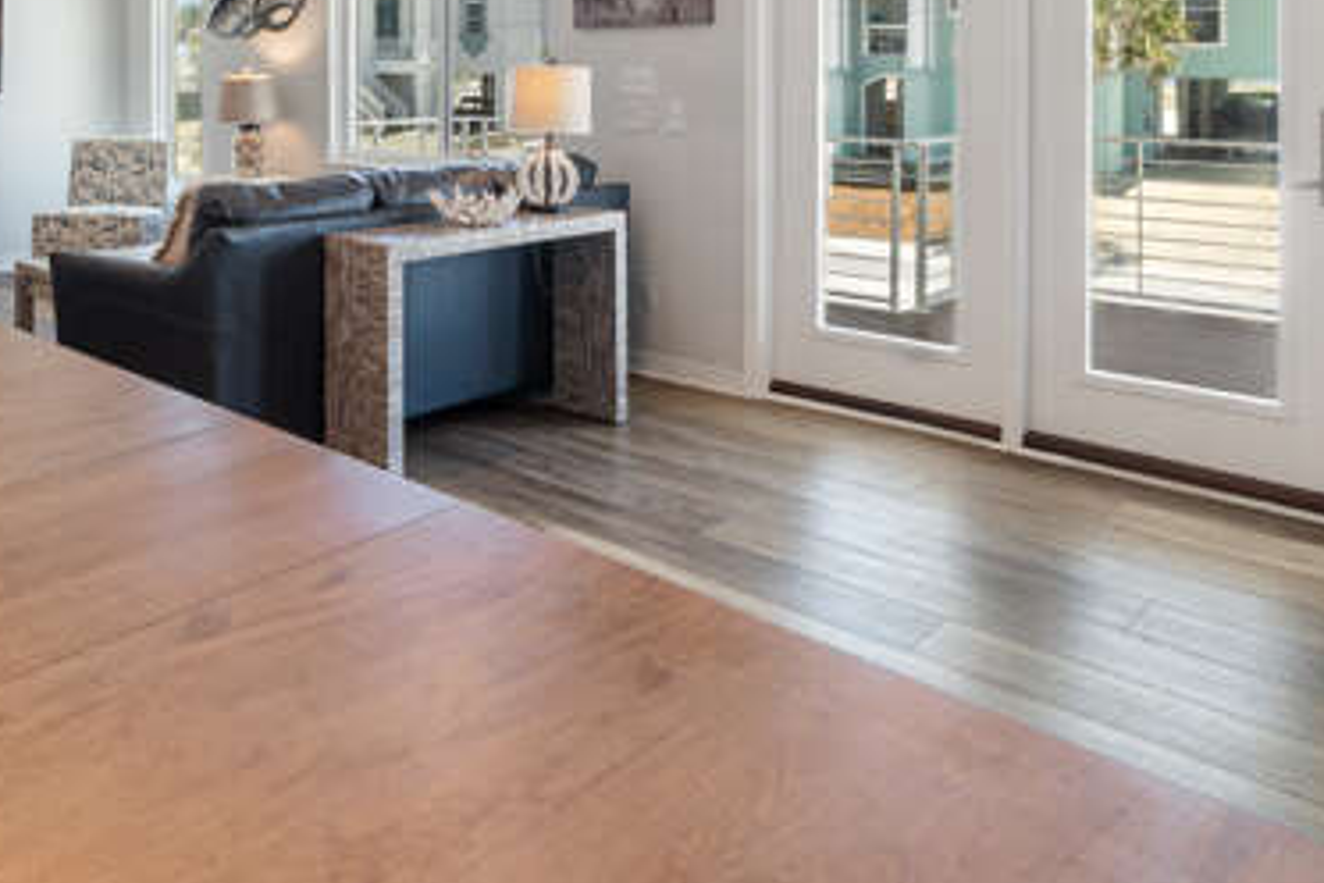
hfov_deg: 59.1
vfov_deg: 39.3
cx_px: 459
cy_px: 85
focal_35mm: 31
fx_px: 1140
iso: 500
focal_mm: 10
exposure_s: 1/20
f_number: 9
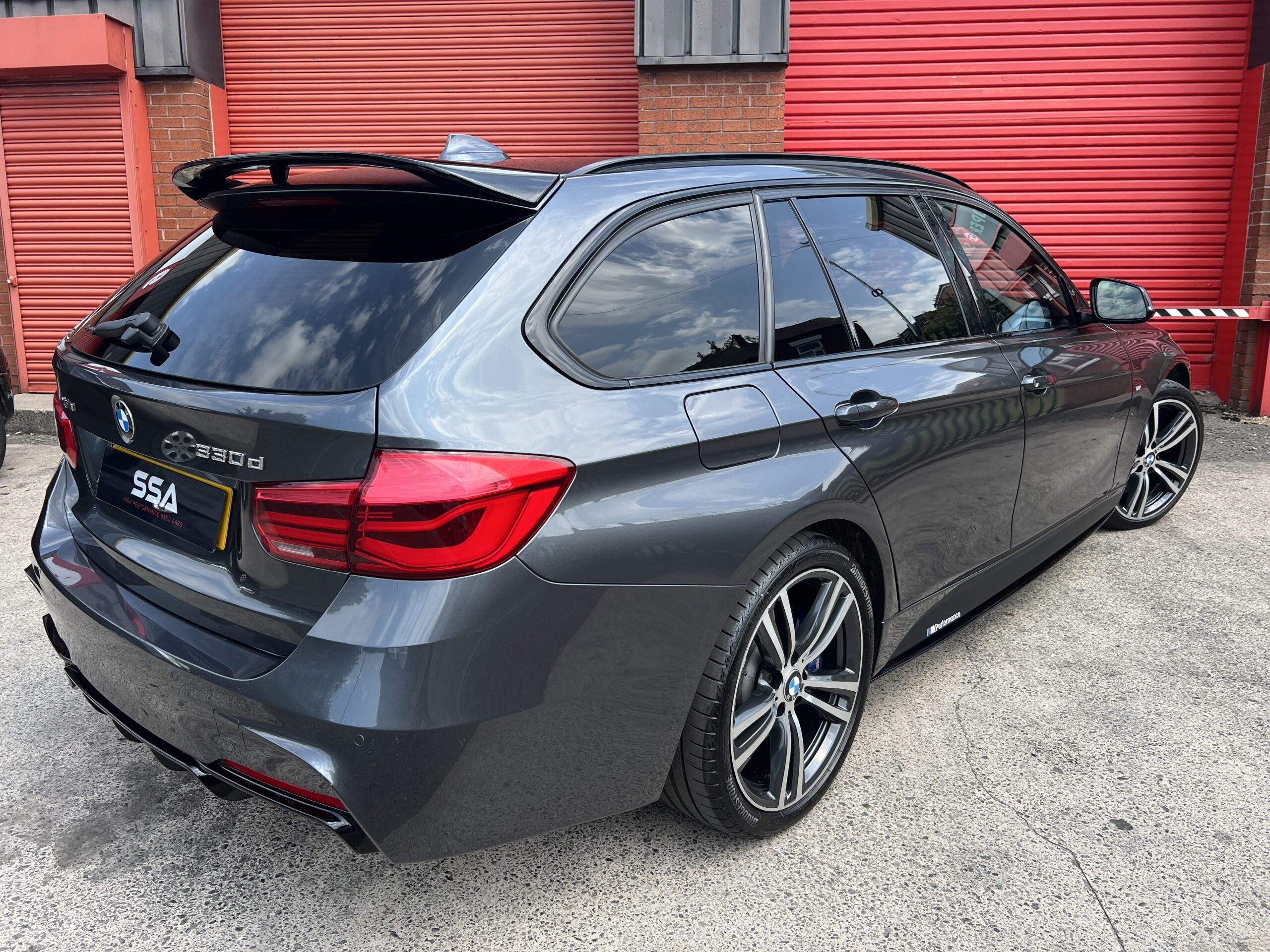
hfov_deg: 67.3
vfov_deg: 53.1
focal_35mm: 26
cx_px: 635
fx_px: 954
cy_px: 476
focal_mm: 5.7
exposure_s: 1/1079
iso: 50
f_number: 1.5
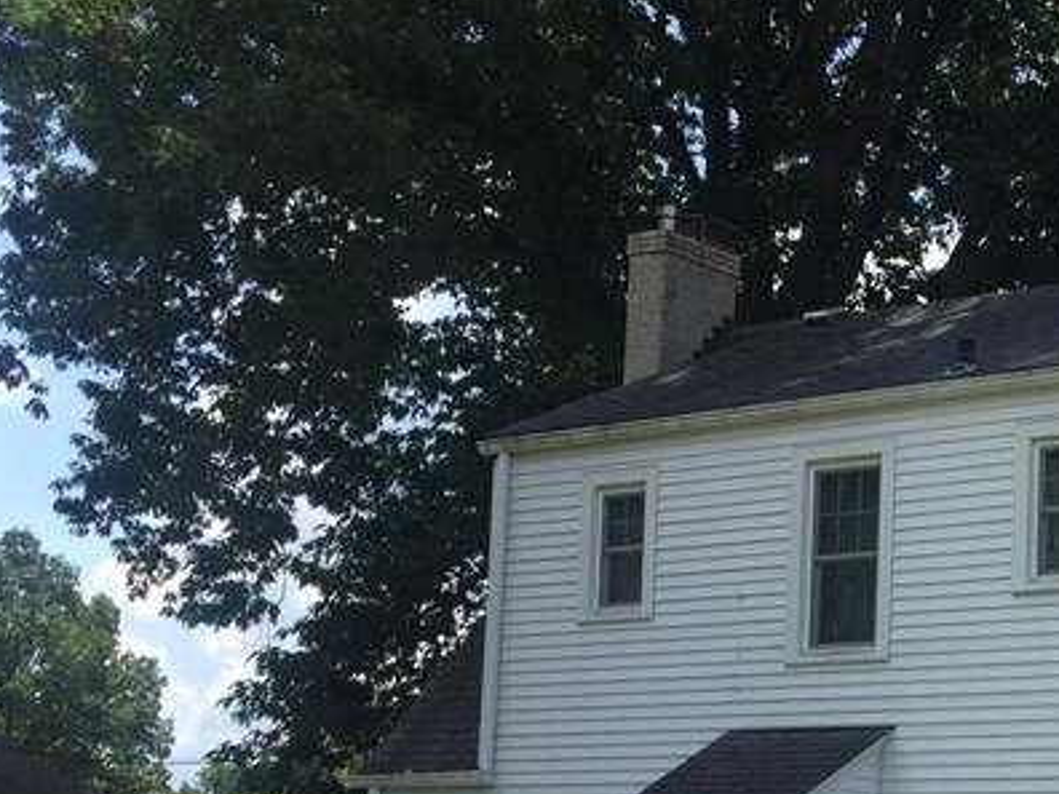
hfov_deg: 24.2
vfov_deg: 19.1
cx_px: 1182
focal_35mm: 75
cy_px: 791
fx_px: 2294
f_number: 2.2
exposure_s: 1/1276
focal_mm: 4.15
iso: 32
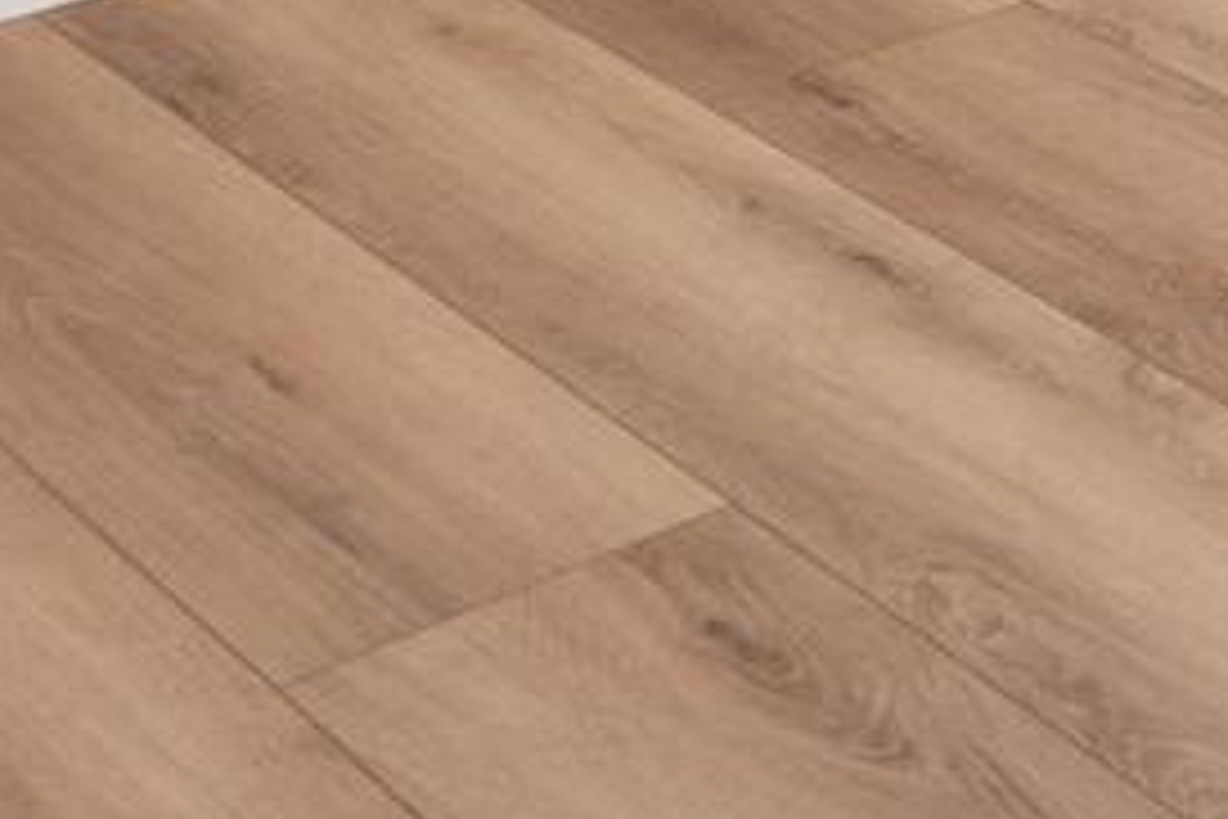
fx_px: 4093
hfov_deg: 14.4
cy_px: -1780
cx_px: 2407
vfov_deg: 8.9
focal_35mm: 120
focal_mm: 16
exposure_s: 1/5
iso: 250
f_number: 8
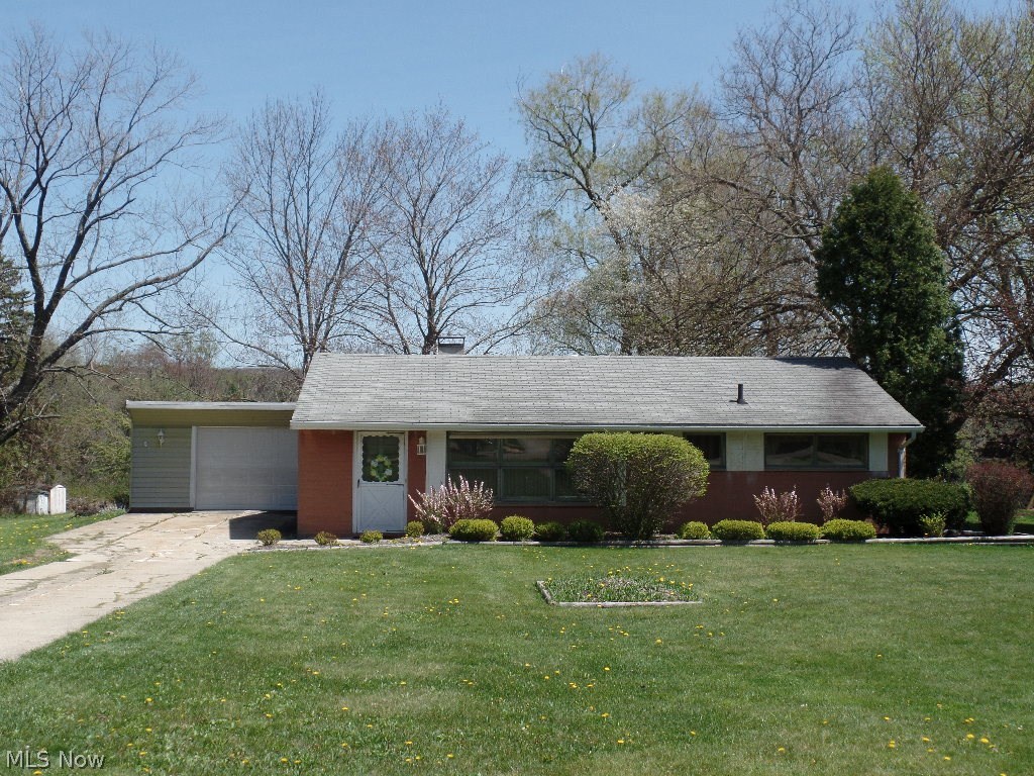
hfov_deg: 44.8
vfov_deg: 34.3
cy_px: 388
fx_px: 1255
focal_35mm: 42
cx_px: 517
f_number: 3.6
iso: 80
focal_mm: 7.5
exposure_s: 1/750
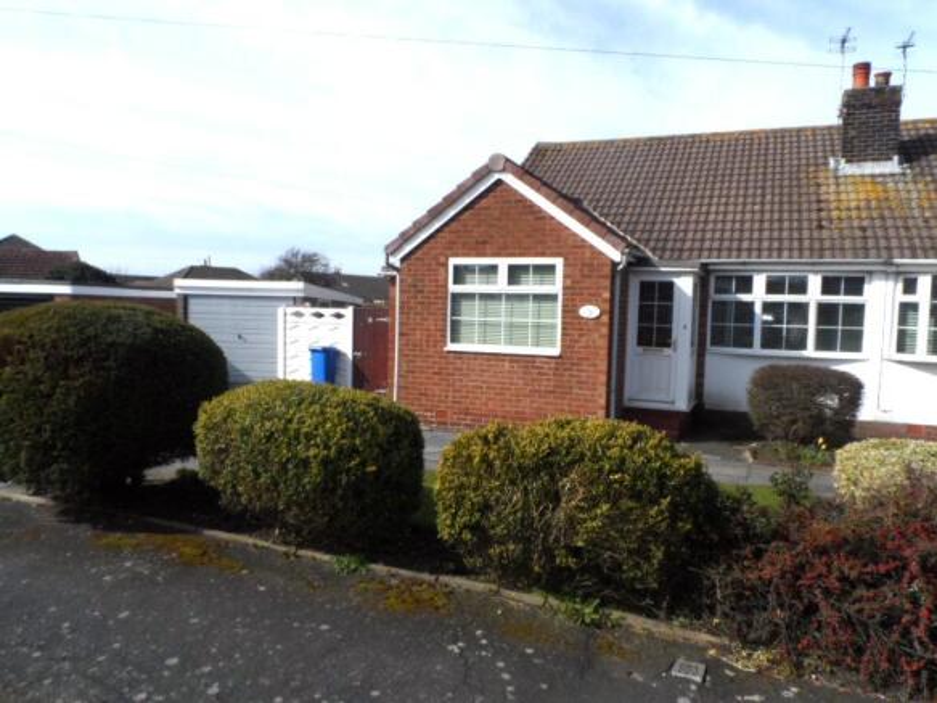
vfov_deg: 56.8
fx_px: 650
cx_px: 468
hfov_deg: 71.6
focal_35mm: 24
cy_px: 352
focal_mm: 4
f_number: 5.7
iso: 100
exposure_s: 1/500
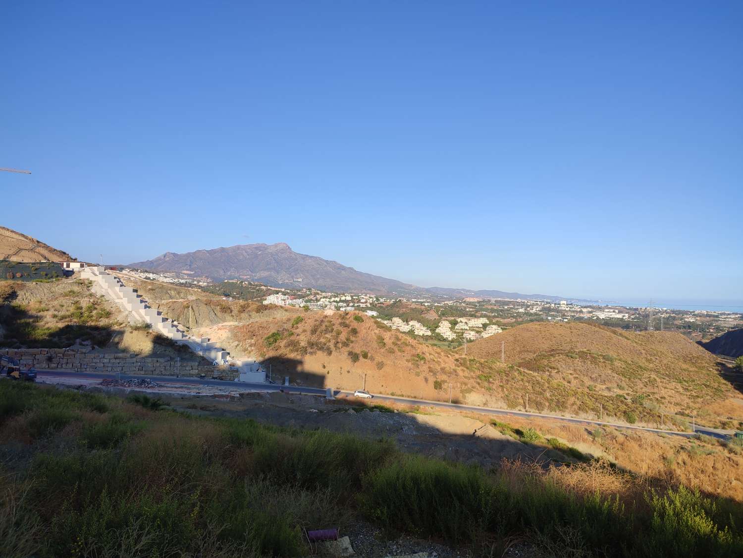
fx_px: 515
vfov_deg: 56.8
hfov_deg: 71.6
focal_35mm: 24
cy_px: 279
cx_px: 372
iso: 50
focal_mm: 5.89
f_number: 1.89
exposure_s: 1/529
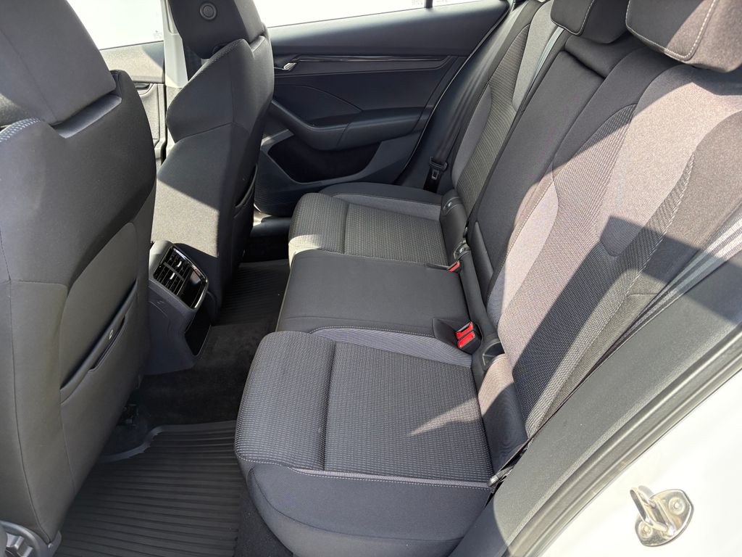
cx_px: 371
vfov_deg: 53.1
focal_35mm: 26
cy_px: 278
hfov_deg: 67.3
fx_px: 557
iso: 64
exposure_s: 1/243
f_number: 1.6
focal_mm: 5.96
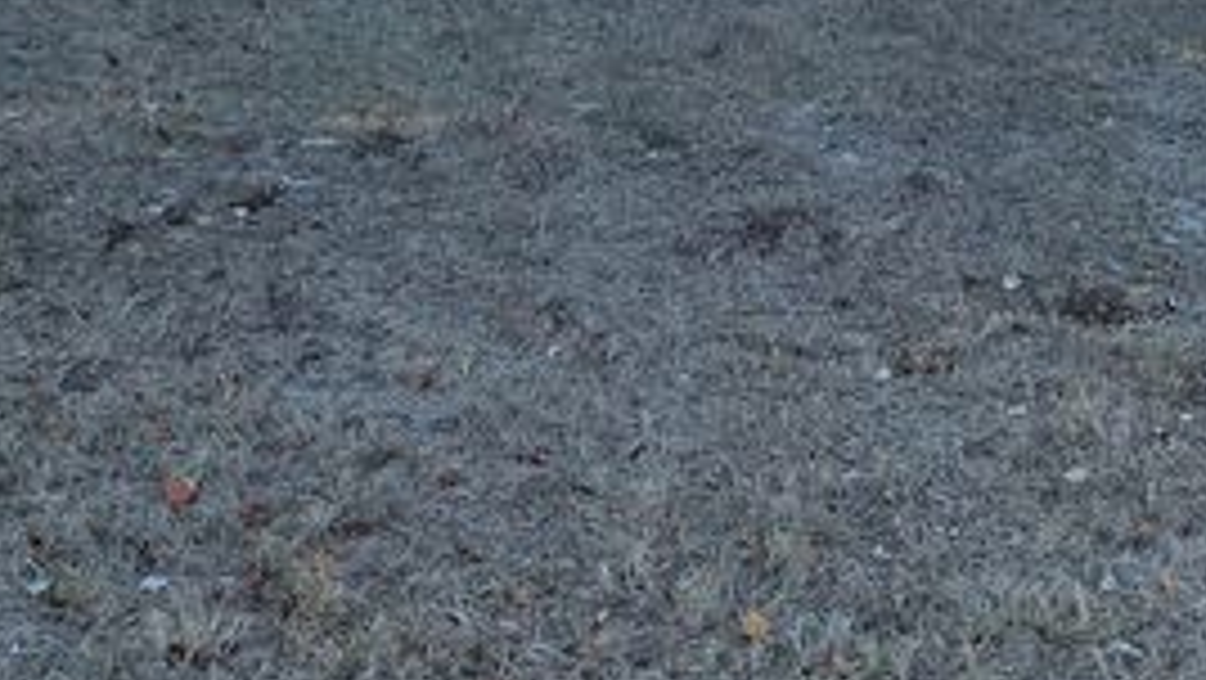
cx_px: 720
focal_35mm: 59
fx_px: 1887
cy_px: -79
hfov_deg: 35.3
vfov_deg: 19.5
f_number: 1.8
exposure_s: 1/666
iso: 16
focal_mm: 3
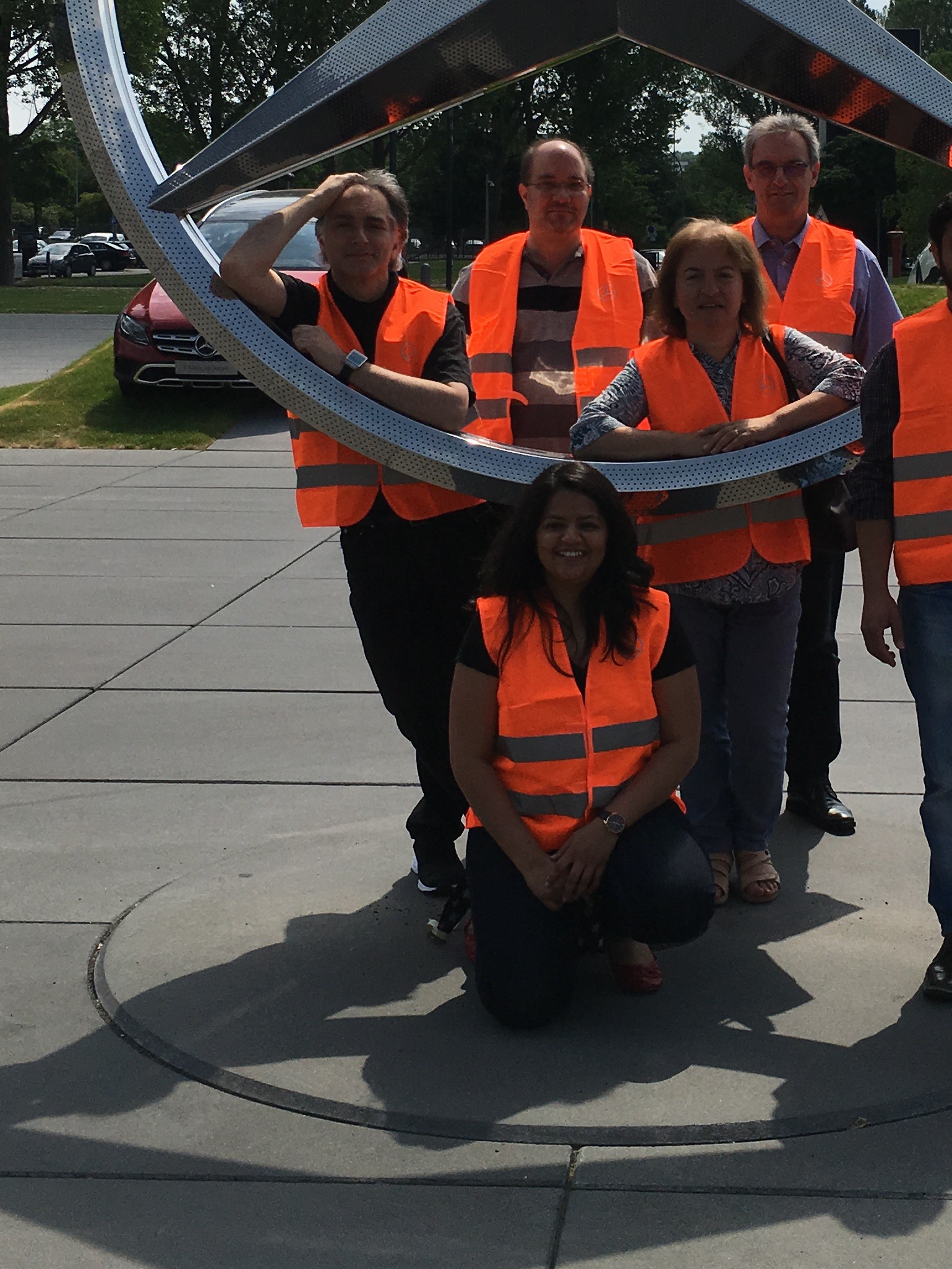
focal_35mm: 57
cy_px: 343
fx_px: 2089
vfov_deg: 33.2
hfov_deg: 25.5
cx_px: 658
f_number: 2.2
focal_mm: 4.15
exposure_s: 1/4274
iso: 25
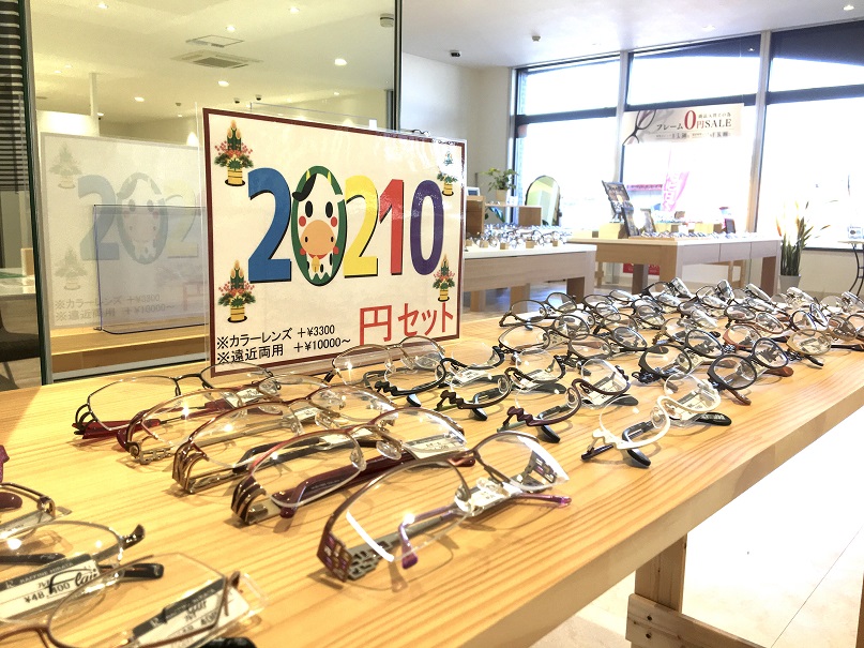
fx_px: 724
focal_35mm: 29
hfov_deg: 61.7
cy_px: 324
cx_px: 432
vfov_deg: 48.2
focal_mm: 4.15
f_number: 2.2
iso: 40
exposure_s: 1/100
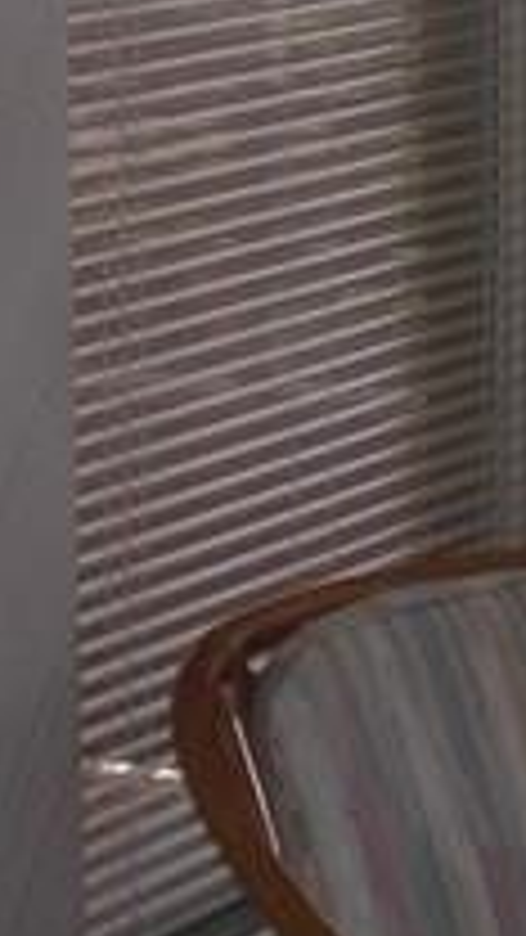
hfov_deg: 5.8
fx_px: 5058
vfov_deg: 10.6
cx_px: 1146
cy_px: 486
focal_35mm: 204
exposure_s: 1/200
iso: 64
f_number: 3.1
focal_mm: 6.3
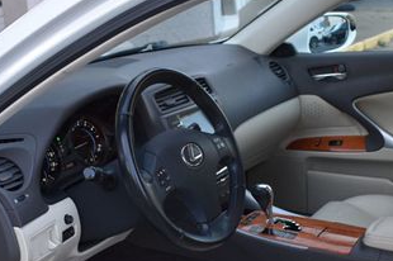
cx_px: 196
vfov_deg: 21.6
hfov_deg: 32.4
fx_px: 676
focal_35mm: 62
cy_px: 203
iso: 800
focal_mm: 20
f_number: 4.5
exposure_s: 1/160
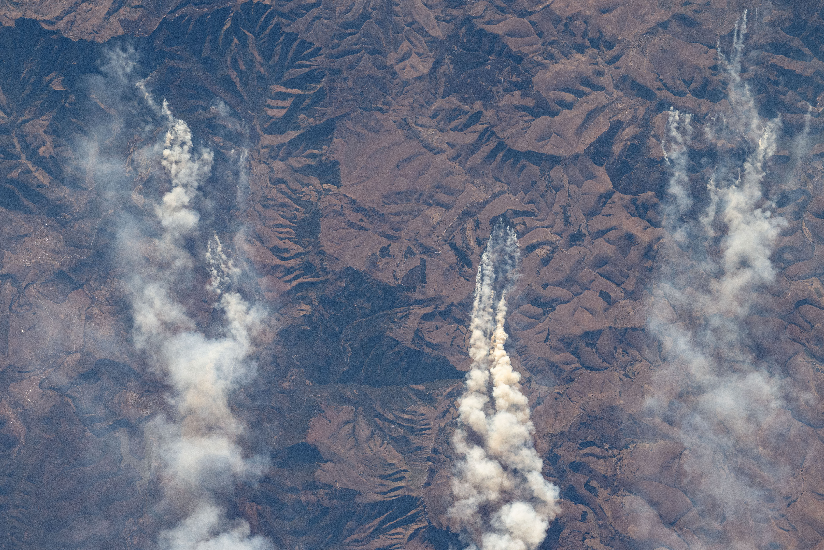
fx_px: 12336
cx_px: 322
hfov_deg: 3.8
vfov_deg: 2.6
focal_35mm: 539
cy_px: 222
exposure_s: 1/2000
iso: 640
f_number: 6.3
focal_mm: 400
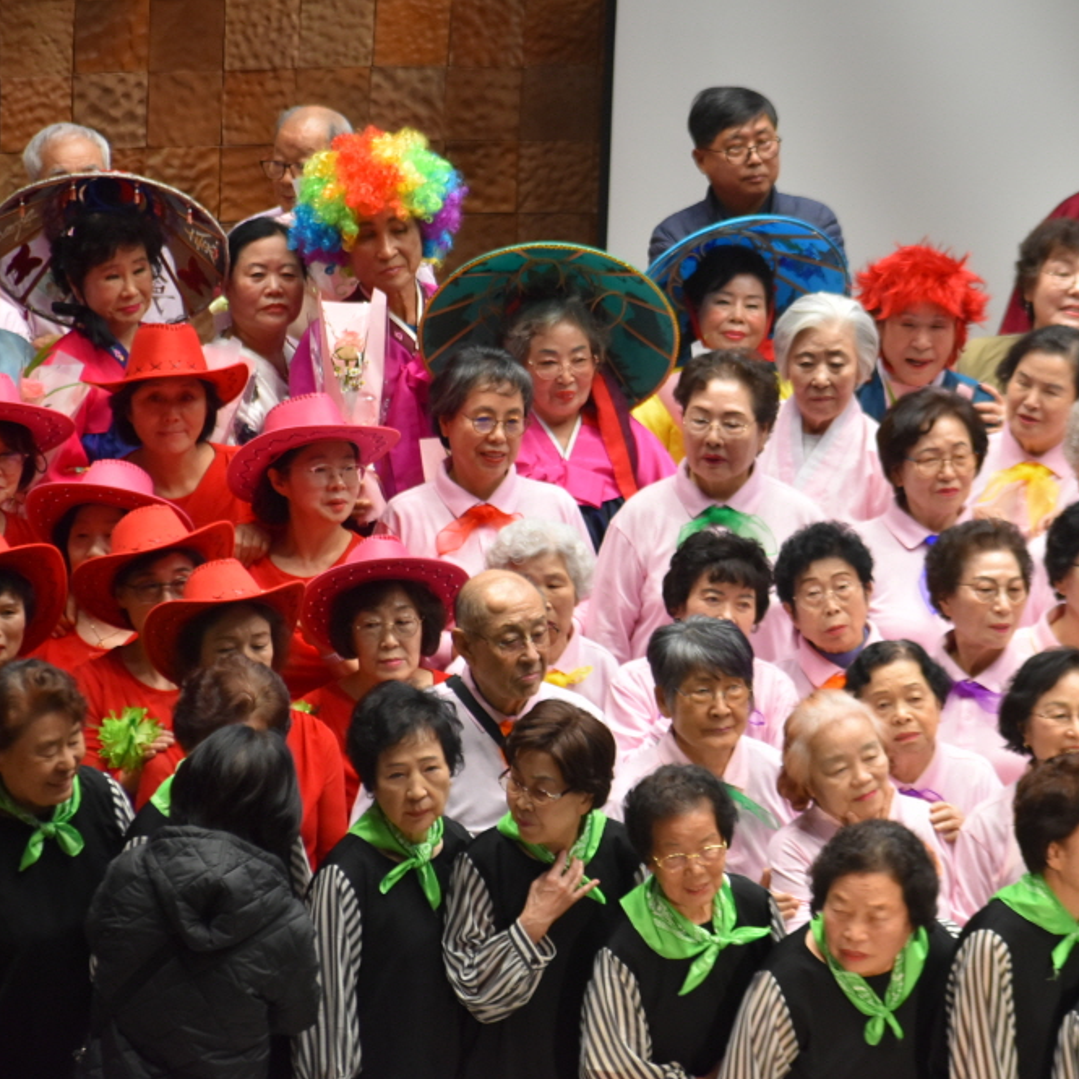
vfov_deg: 7.3
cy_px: 539
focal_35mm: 240
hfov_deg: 7.3
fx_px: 8451
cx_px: 638
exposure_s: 1/60
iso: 1100
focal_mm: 125
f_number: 4.8
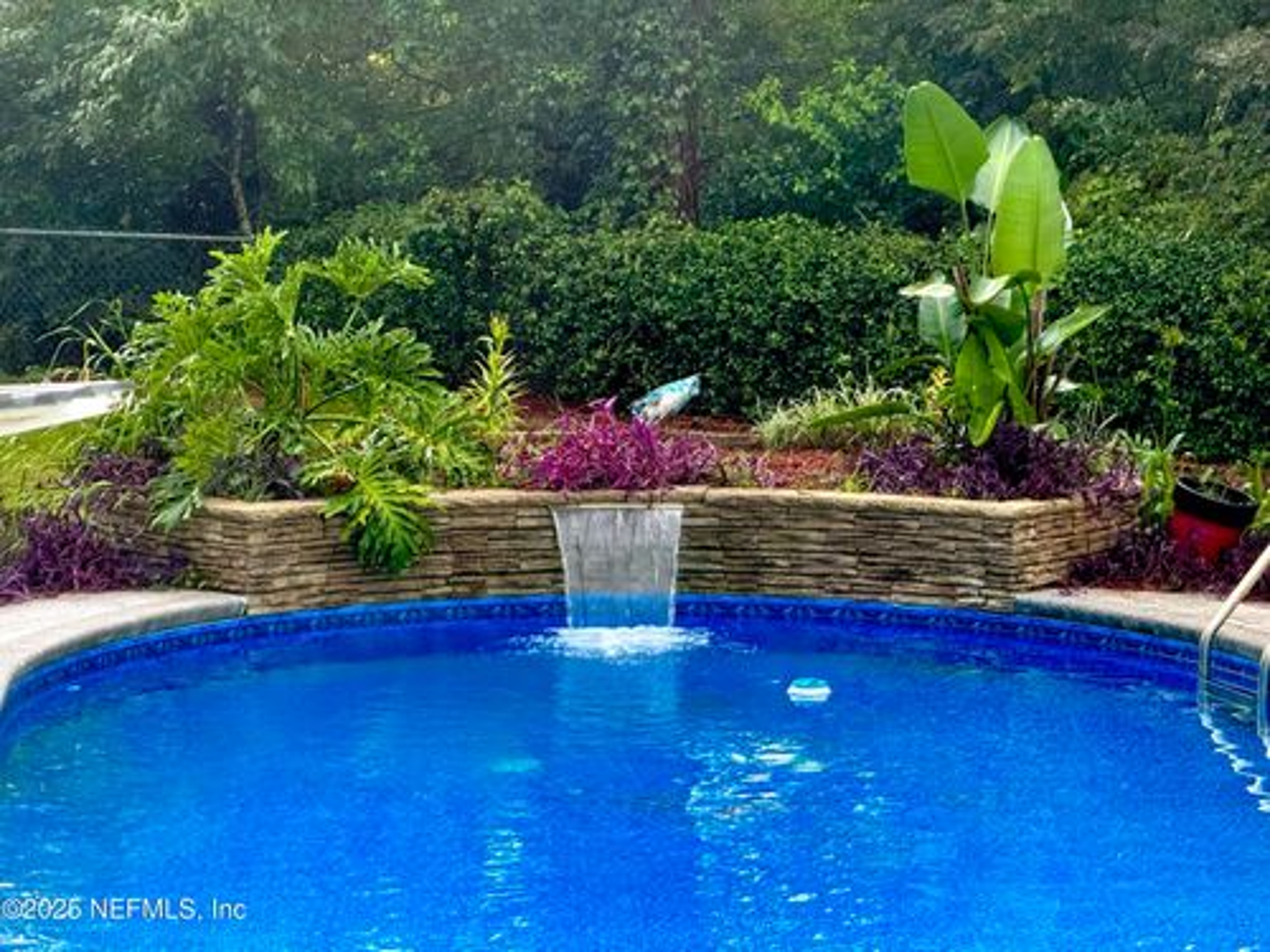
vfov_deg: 12.3
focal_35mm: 120
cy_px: 476
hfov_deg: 16.4
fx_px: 4403
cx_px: 635
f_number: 2.8
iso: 125
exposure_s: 1/99
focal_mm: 15.66
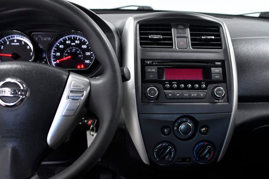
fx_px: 291
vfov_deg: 34.2
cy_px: 90
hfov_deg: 49.5
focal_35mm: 39
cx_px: 134
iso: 1600
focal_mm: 26
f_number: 3.5
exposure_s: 1/320
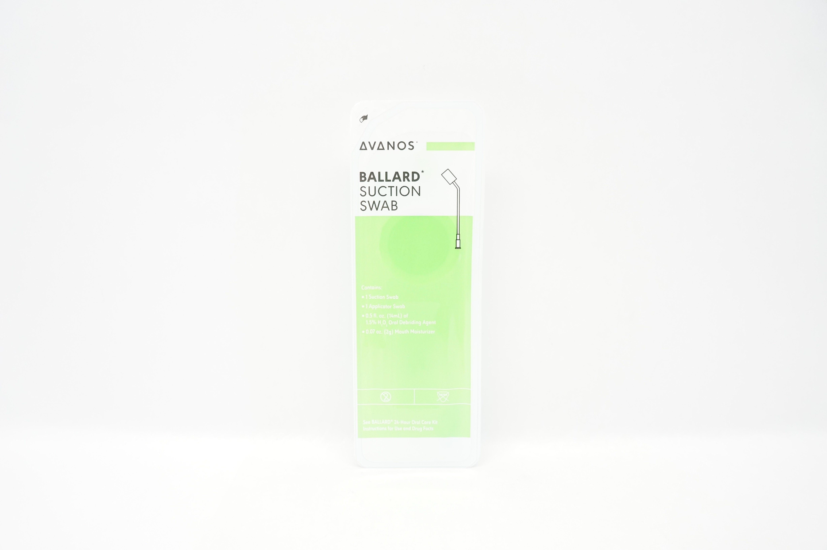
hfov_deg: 67.4
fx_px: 620
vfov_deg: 47.8
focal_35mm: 27
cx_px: 414
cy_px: 275
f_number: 4.5
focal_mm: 18
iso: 800
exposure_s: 1/80
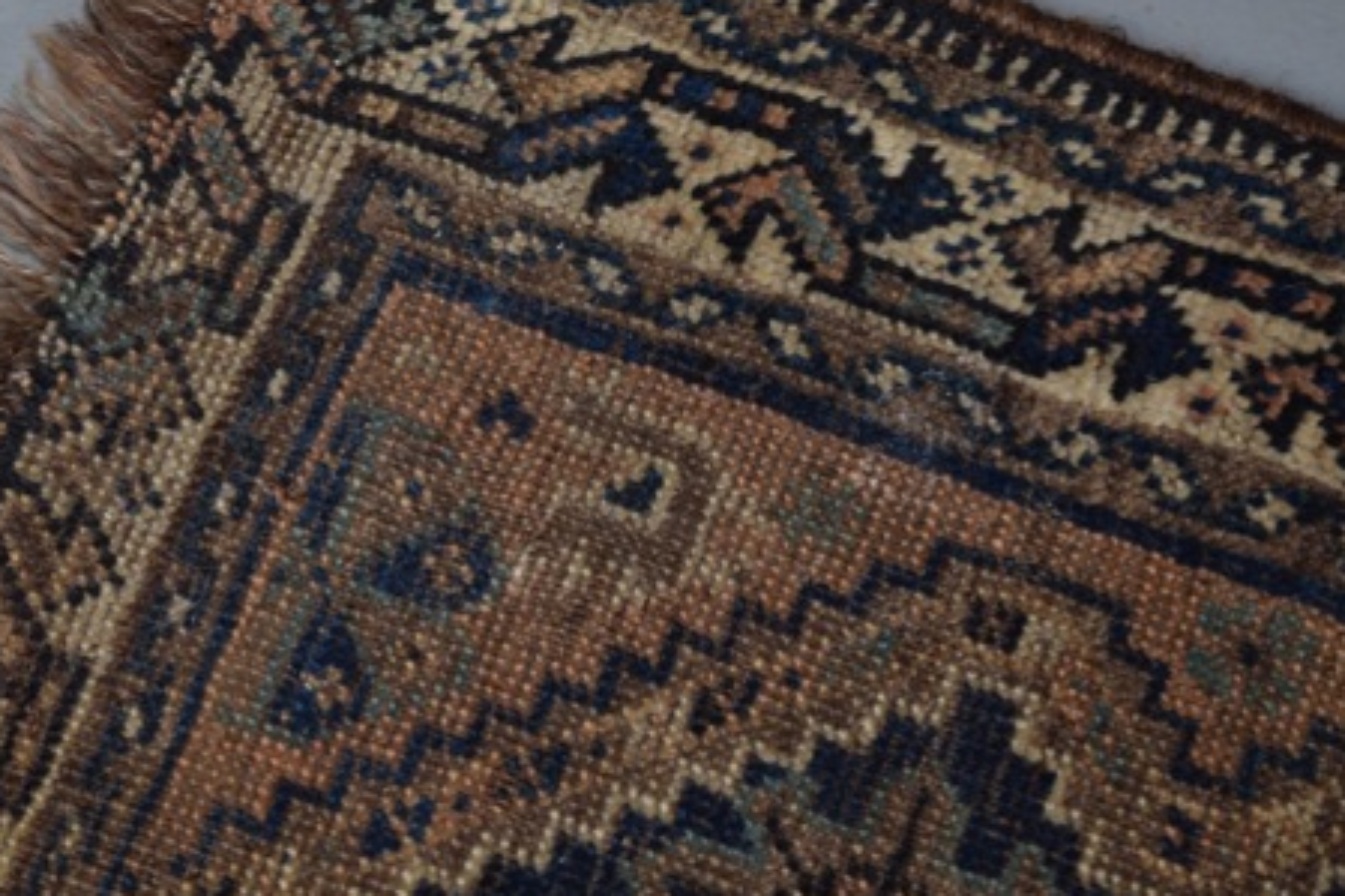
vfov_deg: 11.6
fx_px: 4396
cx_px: 491
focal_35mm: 118
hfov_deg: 17.4
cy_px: 295
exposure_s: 1/125
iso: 100
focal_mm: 55
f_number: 5.6
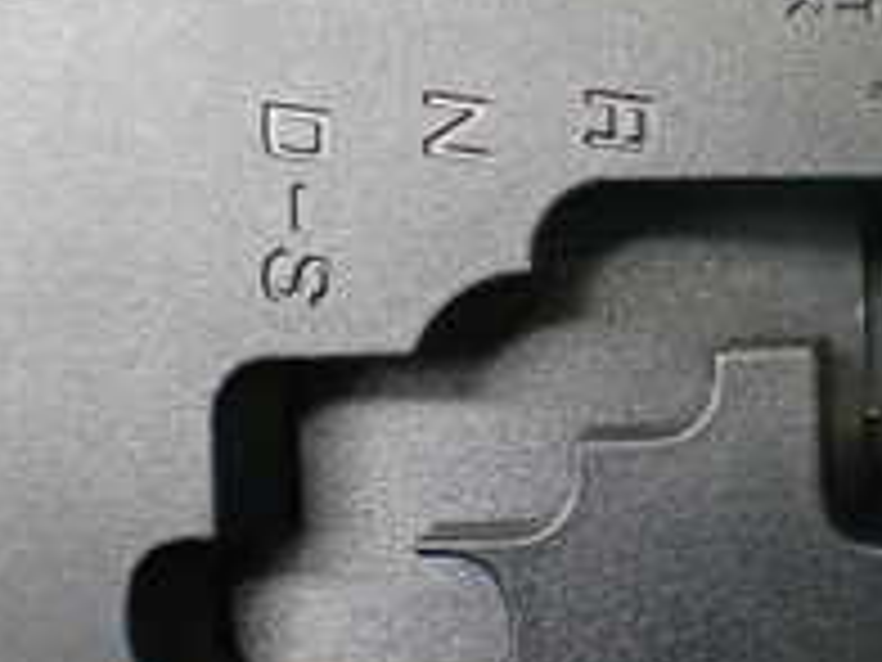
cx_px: 621
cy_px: 338
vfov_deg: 16.1
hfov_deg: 21.2
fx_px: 2344
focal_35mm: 92
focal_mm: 5.4
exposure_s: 1/50
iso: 800
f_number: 2.3
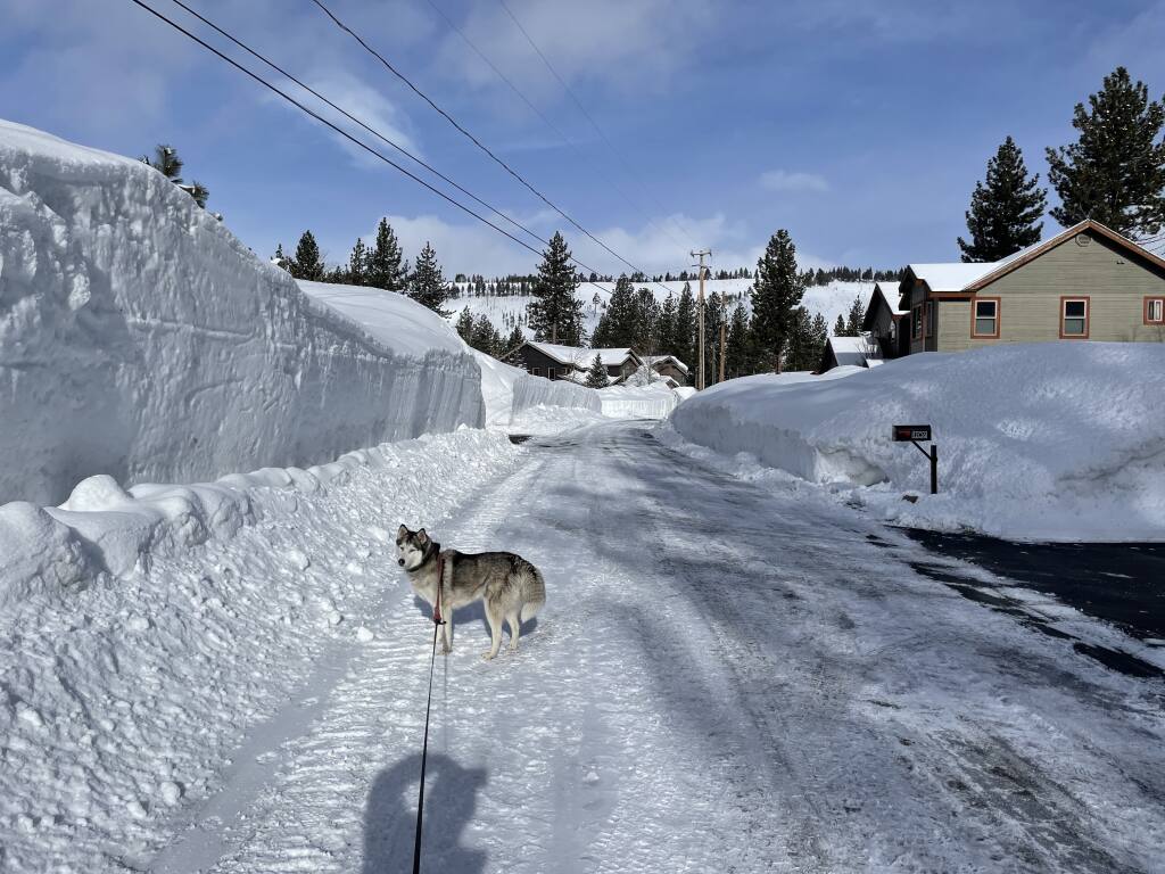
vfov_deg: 53.1
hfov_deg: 67.3
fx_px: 875
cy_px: 437
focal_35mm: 26
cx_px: 582
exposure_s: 1/9804
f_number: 1.6
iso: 32
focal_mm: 4.2
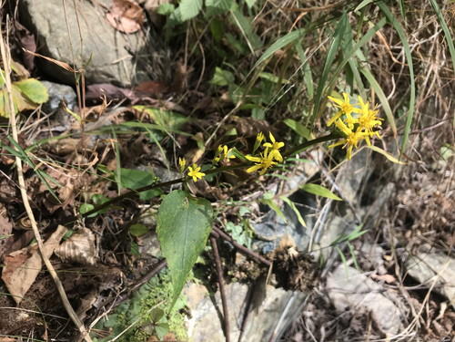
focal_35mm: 28
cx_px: 228
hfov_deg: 63.4
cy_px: 171
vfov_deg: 49.7
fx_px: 368
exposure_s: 1/742
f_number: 1.8
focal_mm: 3.99
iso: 20
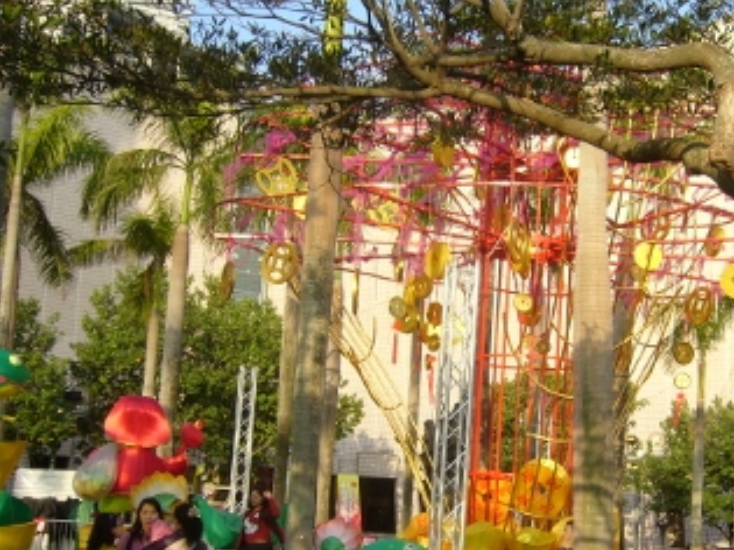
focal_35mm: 61
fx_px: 1293
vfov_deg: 23.9
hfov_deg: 31.5
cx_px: 485
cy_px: 354
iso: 80
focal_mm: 6.6
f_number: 3
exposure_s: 1/400
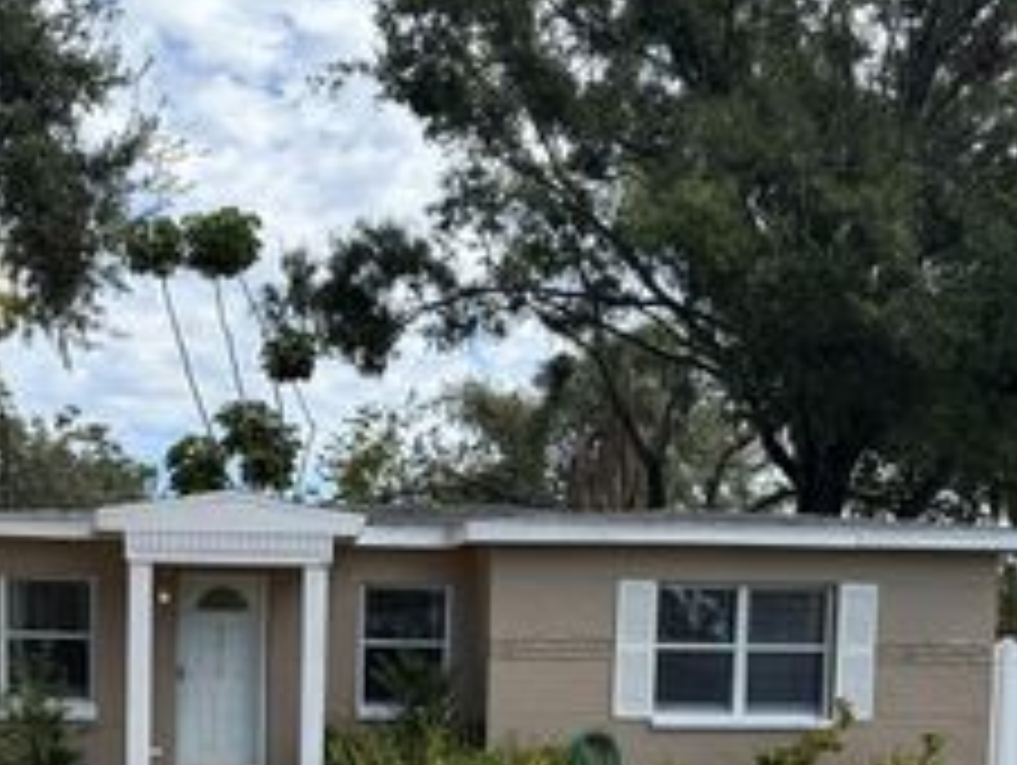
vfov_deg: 26.0
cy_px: 781
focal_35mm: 53
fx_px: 1559
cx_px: 256
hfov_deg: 35.4
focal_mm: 6.76
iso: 80
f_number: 1.78
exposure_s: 1/2833
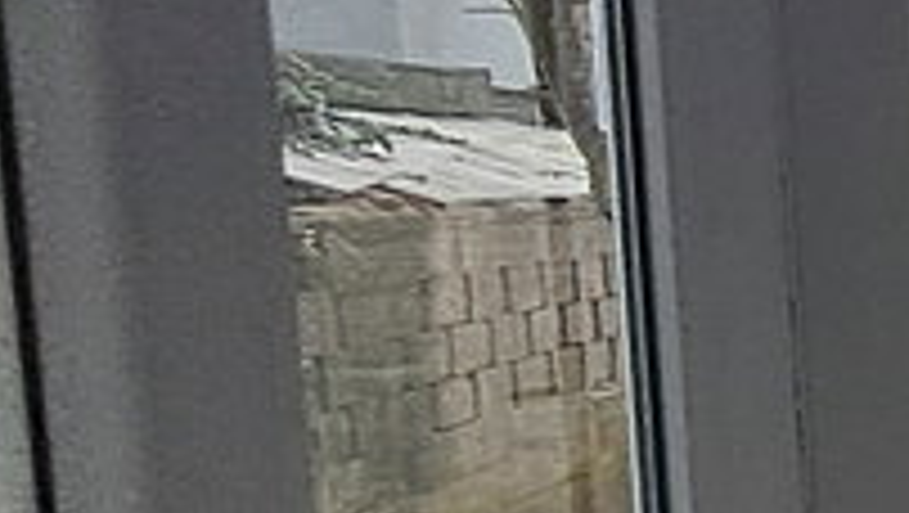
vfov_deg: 13.1
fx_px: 2219
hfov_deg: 14.3
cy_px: 410
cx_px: 2234
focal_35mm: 92
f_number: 2.2
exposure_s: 1/373
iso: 40
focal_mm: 1.64
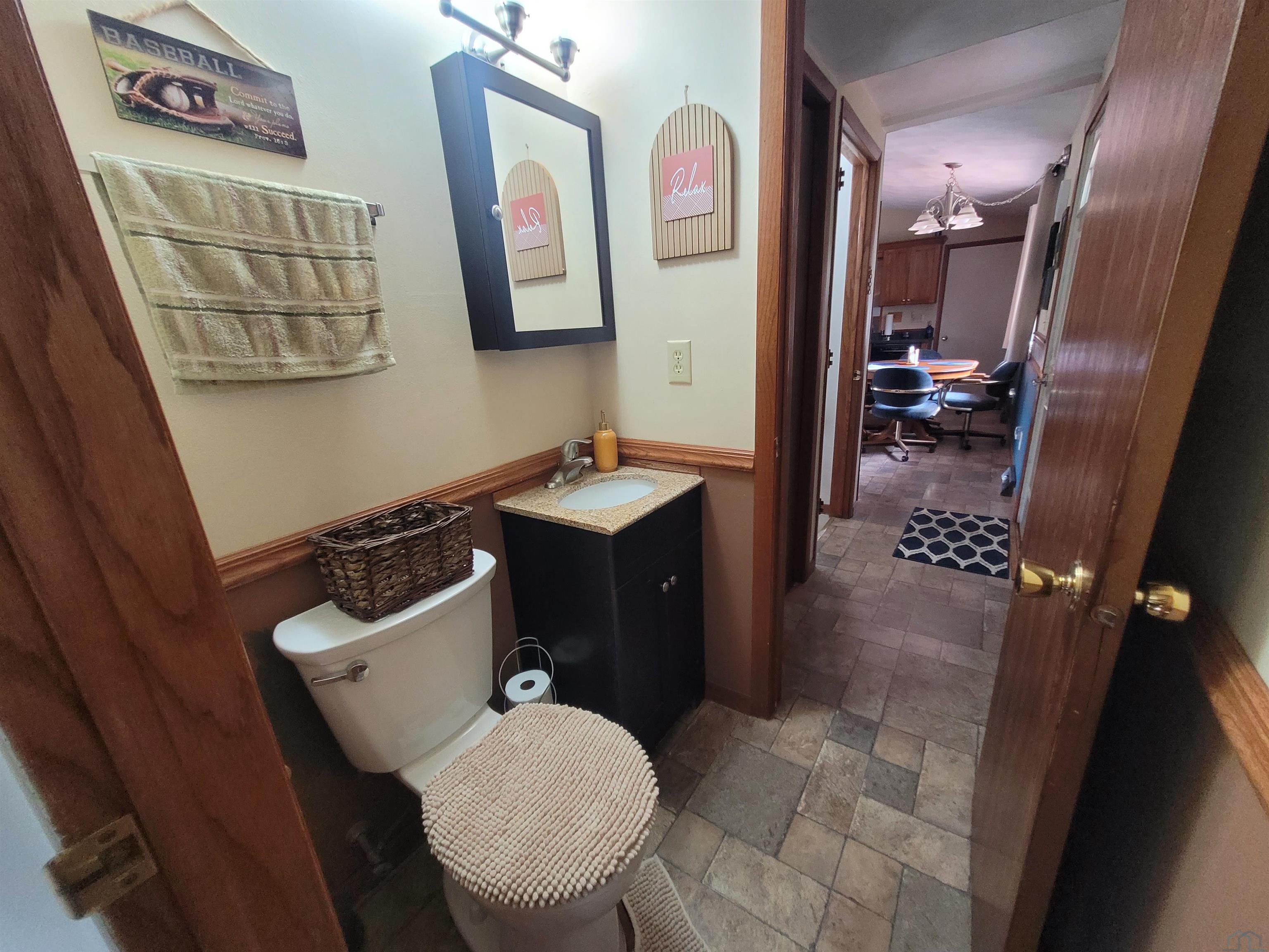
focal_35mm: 13
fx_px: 477
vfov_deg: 89.9
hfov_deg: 106.2
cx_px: 634
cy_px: 476
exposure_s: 1/40
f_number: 2.2
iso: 320
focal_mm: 1.74
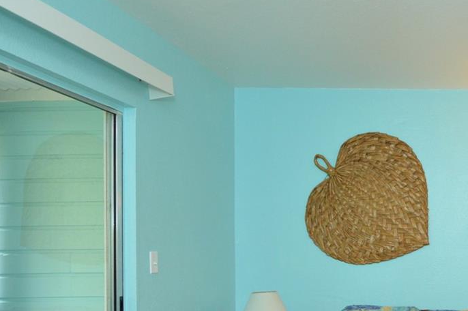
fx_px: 545
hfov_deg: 41.1
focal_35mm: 42
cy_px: 260
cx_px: 457
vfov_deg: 30.8
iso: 720
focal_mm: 12
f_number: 4
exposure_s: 1/60
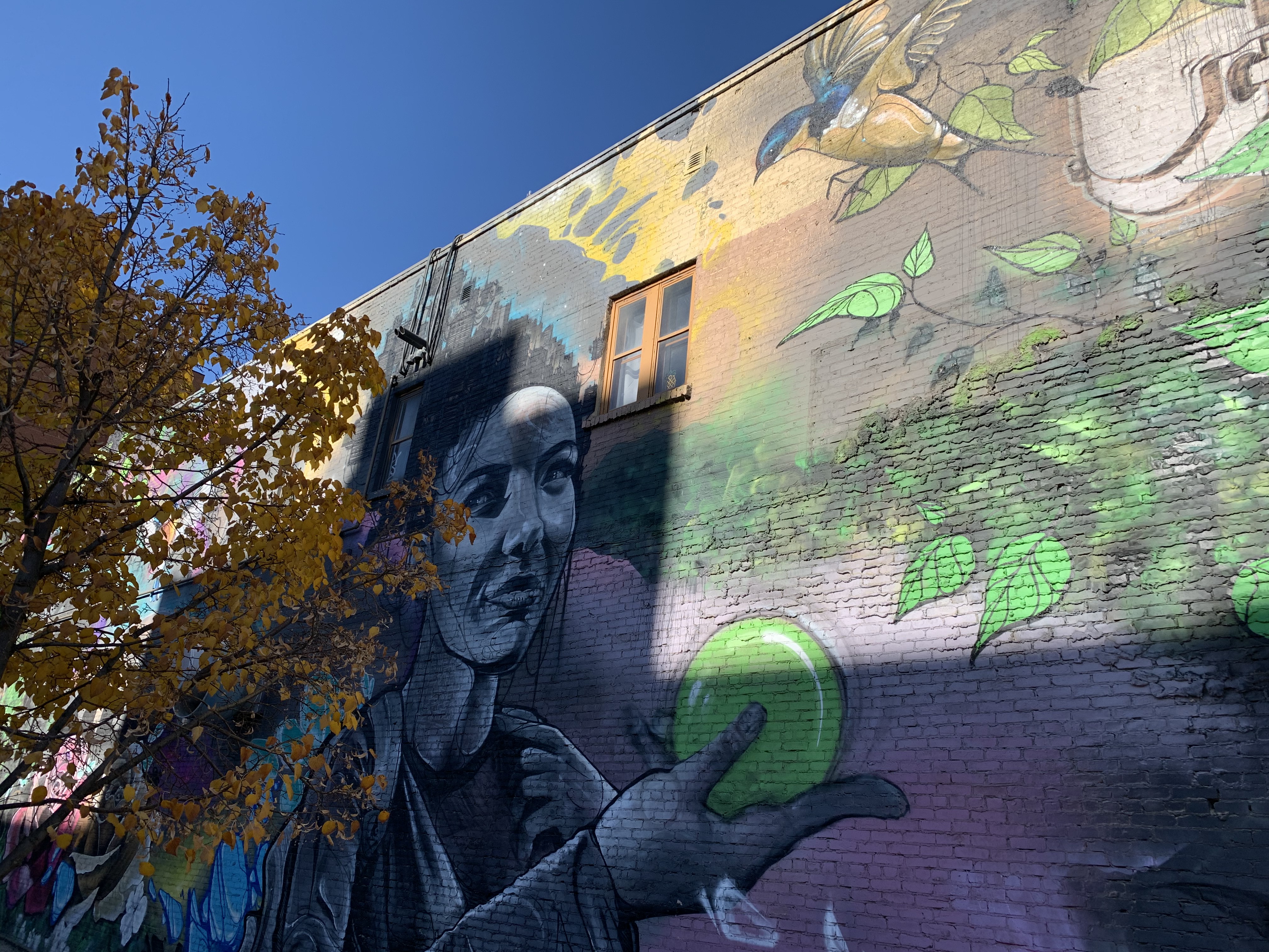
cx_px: 634
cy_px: 476
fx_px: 953
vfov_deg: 53.1
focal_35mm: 26
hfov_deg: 67.3
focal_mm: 4.25
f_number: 1.8
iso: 25
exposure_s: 1/1661
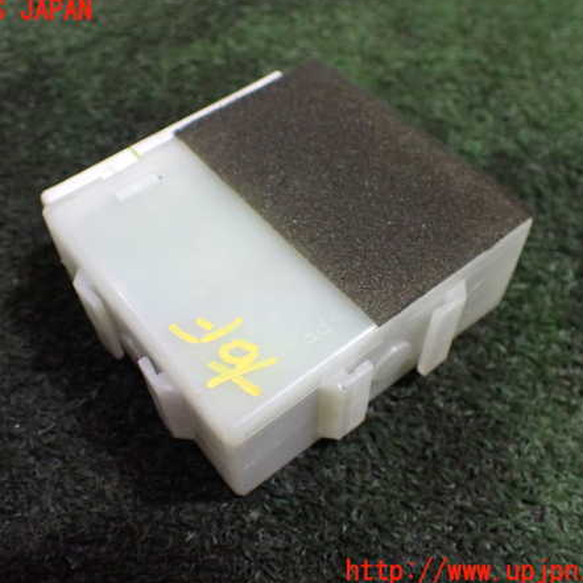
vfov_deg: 46.0
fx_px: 686
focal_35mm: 36
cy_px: 292
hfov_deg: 45.9
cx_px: 248
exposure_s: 1/125
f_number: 2.3
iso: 800
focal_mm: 5.4
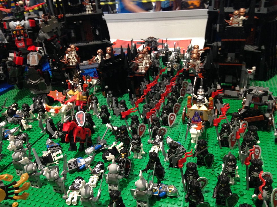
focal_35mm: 33
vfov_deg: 42.9
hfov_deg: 55.4
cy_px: 104
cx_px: 138
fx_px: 264
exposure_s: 1/20
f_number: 2.4
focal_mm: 4.12
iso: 320
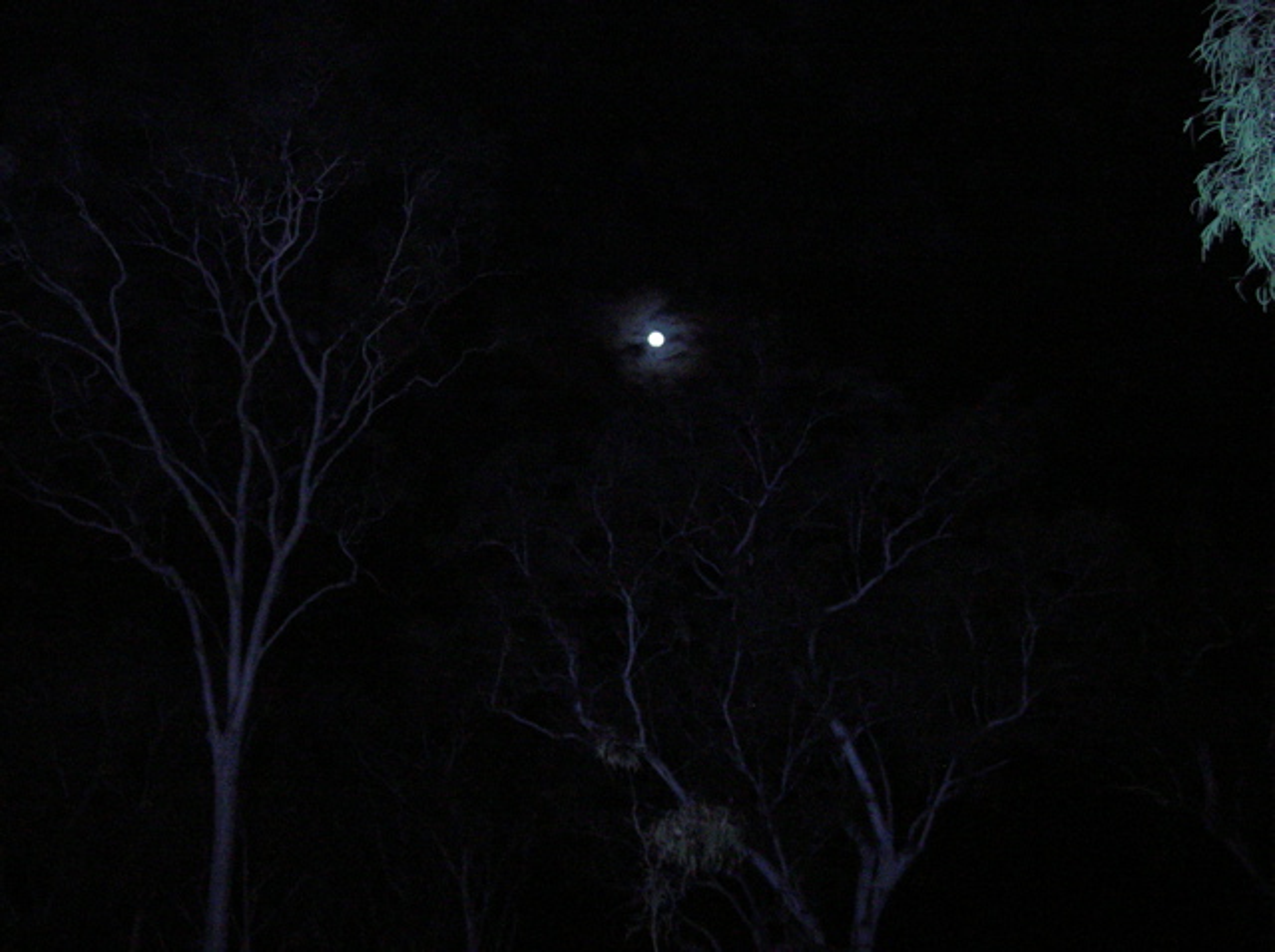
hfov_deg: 51.4
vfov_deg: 39.6
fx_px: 1324
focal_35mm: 36
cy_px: 476
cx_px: 638
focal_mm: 6
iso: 300
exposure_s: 1/60.1
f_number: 2.7
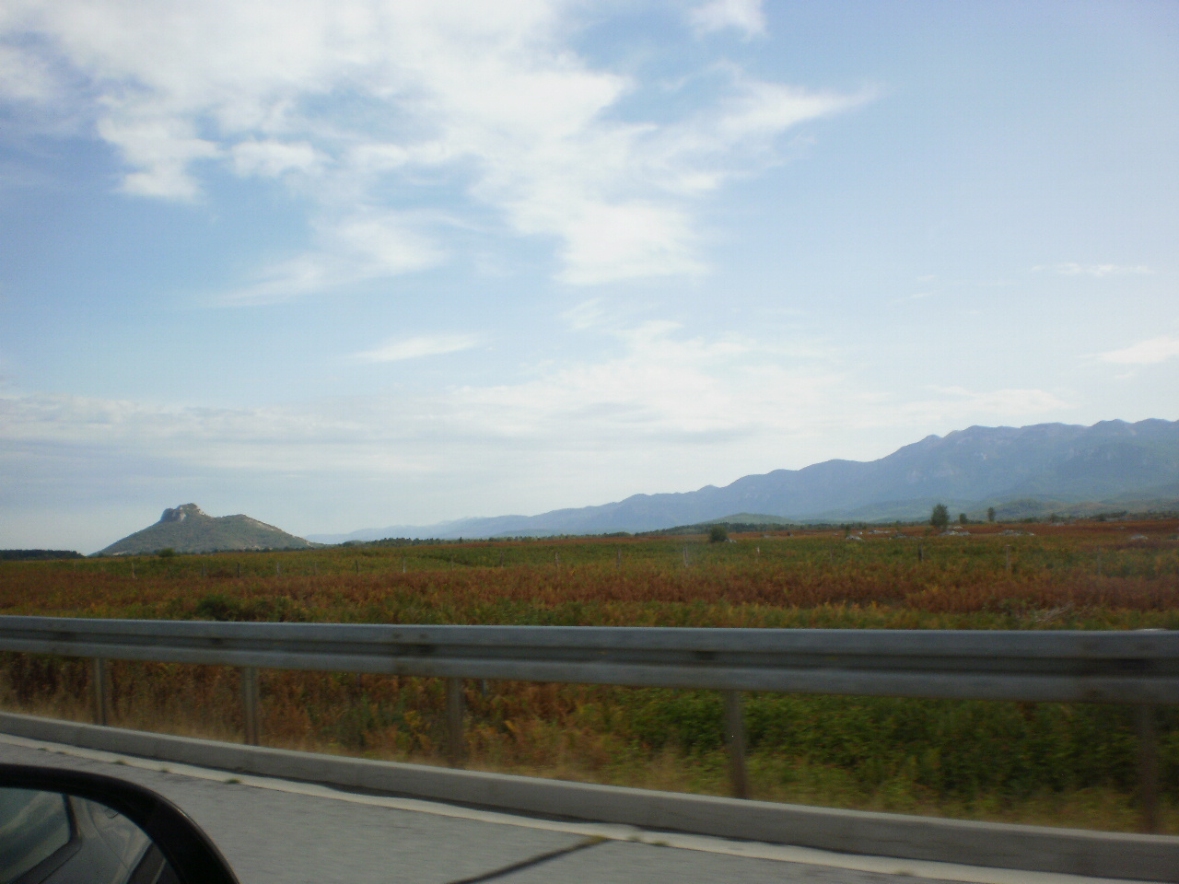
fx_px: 1294
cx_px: 590
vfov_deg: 37.7
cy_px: 442
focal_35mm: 38
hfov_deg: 49.0
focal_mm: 6.3
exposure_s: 1/640
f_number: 4.6
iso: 100
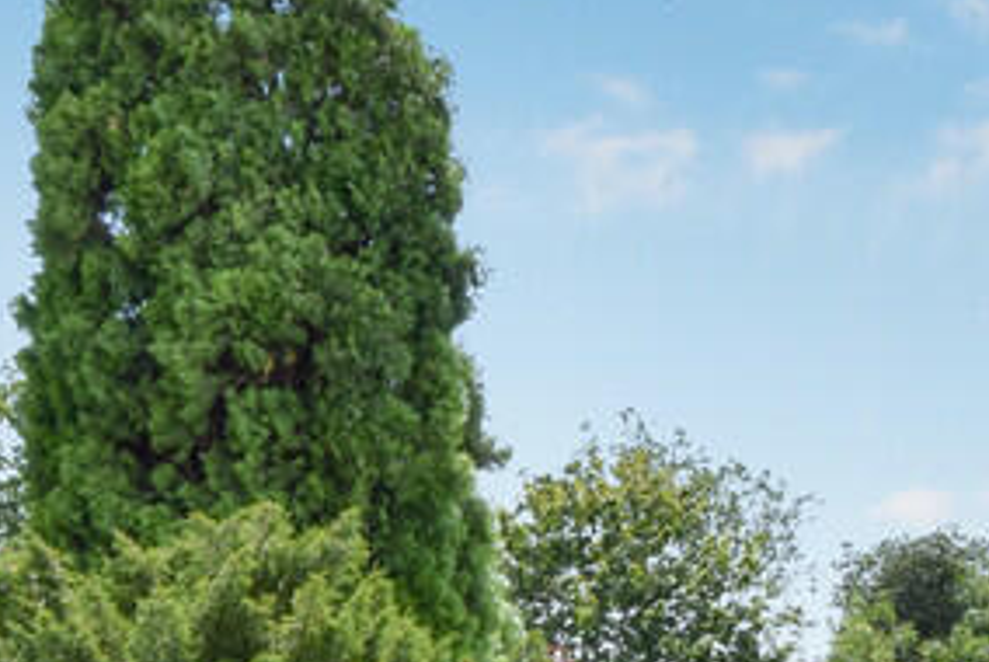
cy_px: 789
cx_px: 992
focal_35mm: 108
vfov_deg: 12.4
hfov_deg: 18.4
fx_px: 2970
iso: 100
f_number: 14
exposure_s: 1/30
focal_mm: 20
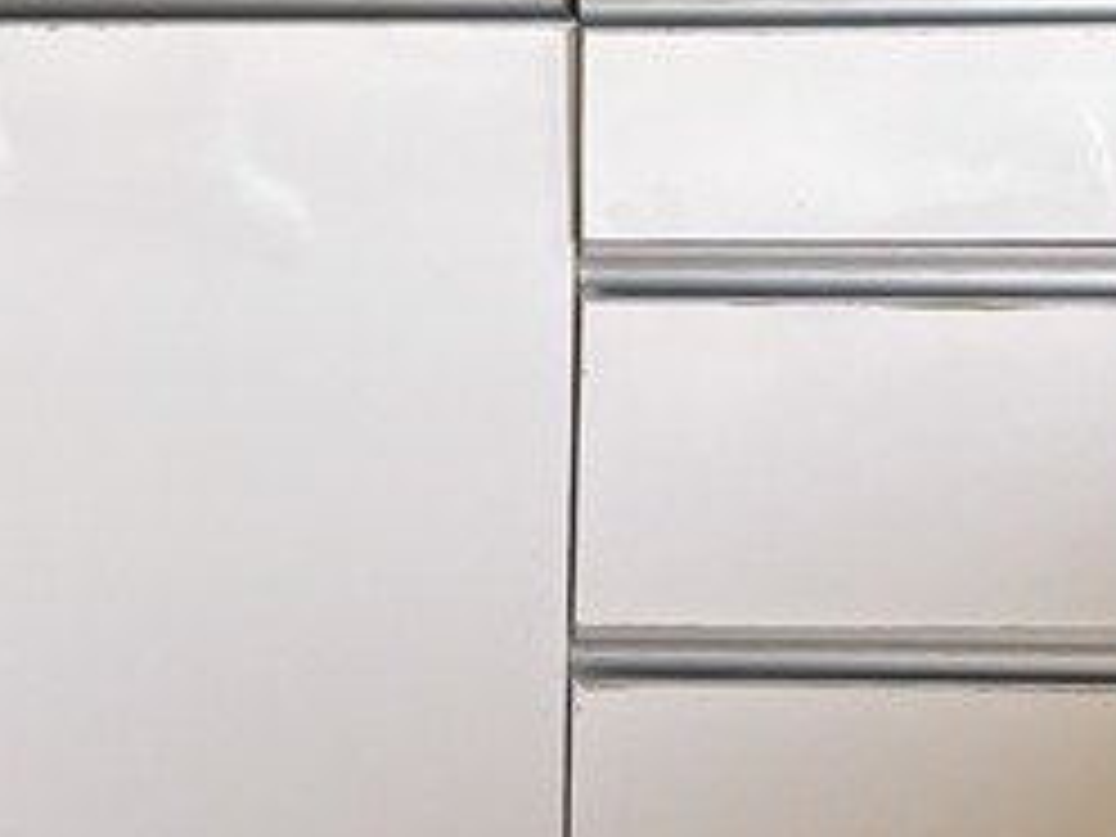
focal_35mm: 105
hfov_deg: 18.2
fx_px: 3385
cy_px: -698
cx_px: -27
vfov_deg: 12.7
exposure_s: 1/50
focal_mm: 5.96
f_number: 1.6
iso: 250
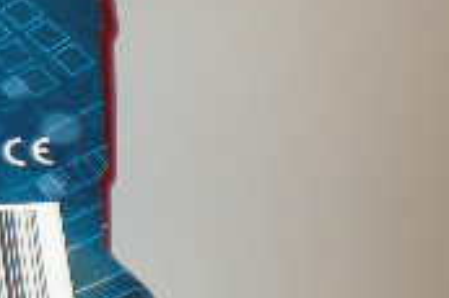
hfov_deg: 12.8
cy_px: 31
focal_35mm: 146
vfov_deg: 9.3
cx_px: -345
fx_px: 1819
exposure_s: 1/30
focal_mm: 6.3
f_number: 4.6
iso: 64
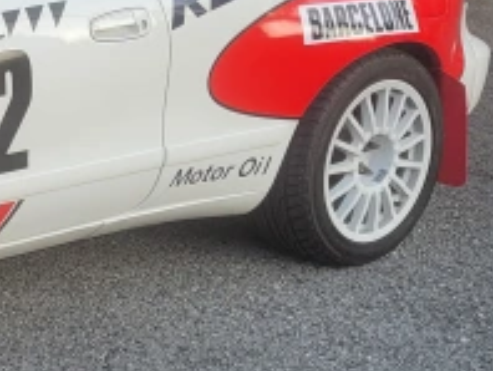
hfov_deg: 16.4
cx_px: -329
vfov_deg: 14.1
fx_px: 1497
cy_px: 117
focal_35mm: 105
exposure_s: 1/146
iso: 40
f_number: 1.8
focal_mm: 5.4
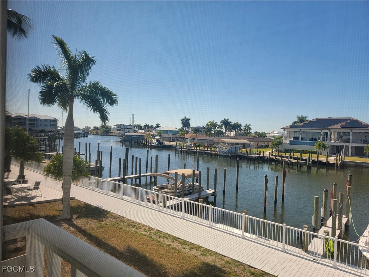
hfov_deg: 71.6
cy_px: 138
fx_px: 256
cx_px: 184
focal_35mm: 24
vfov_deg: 56.8
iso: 16
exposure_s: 1/453
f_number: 1.8
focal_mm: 6.7
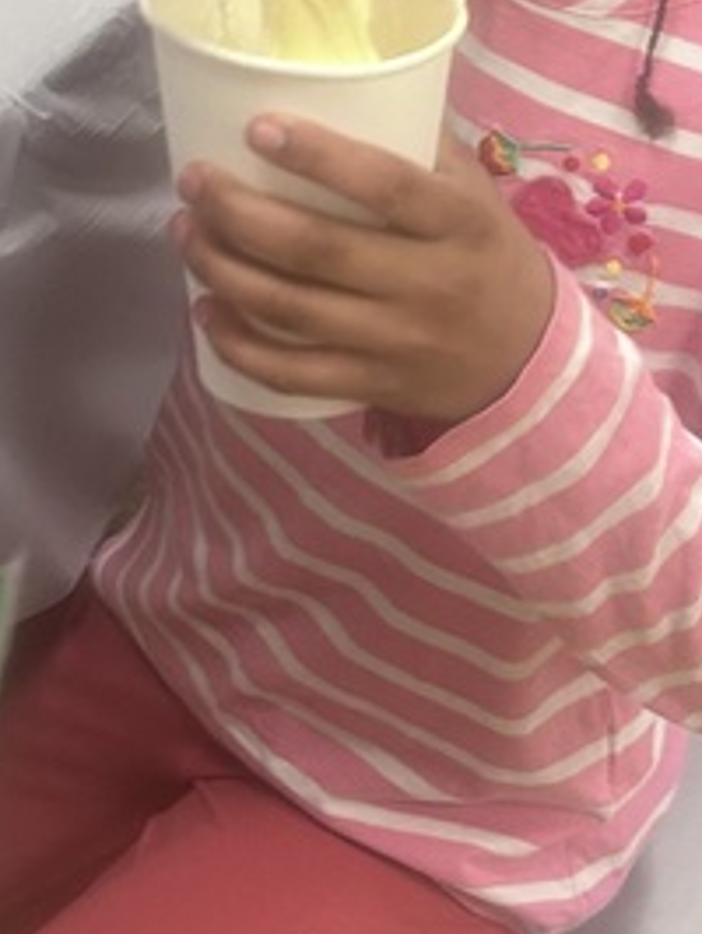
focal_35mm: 100
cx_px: 326
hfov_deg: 14.8
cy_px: 116
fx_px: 2700
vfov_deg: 19.3
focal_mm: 5.7
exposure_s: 1/60
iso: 125
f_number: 1.5
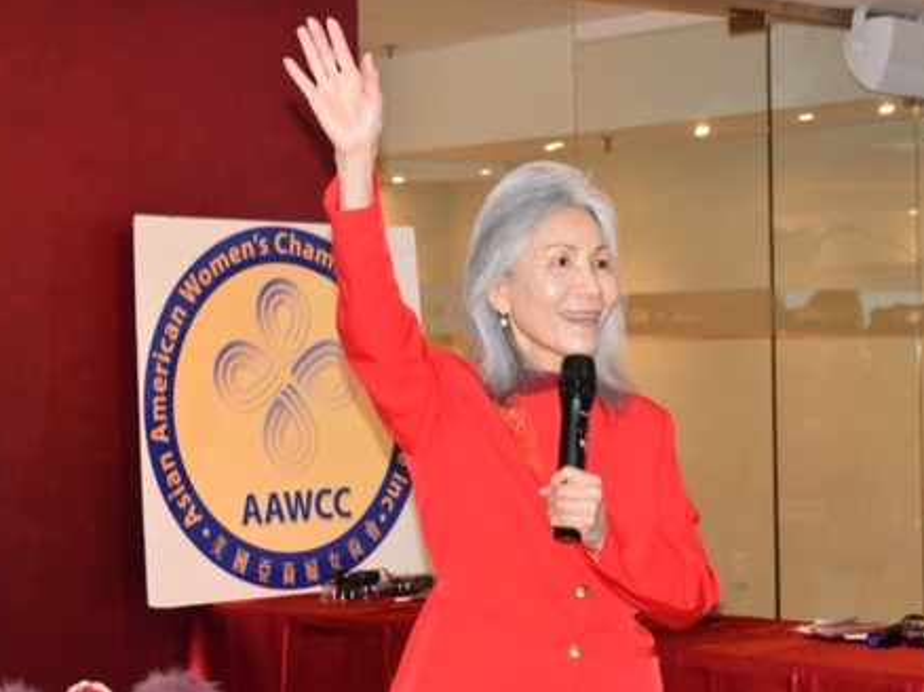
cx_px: 470
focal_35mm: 91
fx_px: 2416
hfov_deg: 21.7
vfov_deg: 16.3
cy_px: 343
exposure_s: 1/60
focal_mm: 55
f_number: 5.6
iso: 900
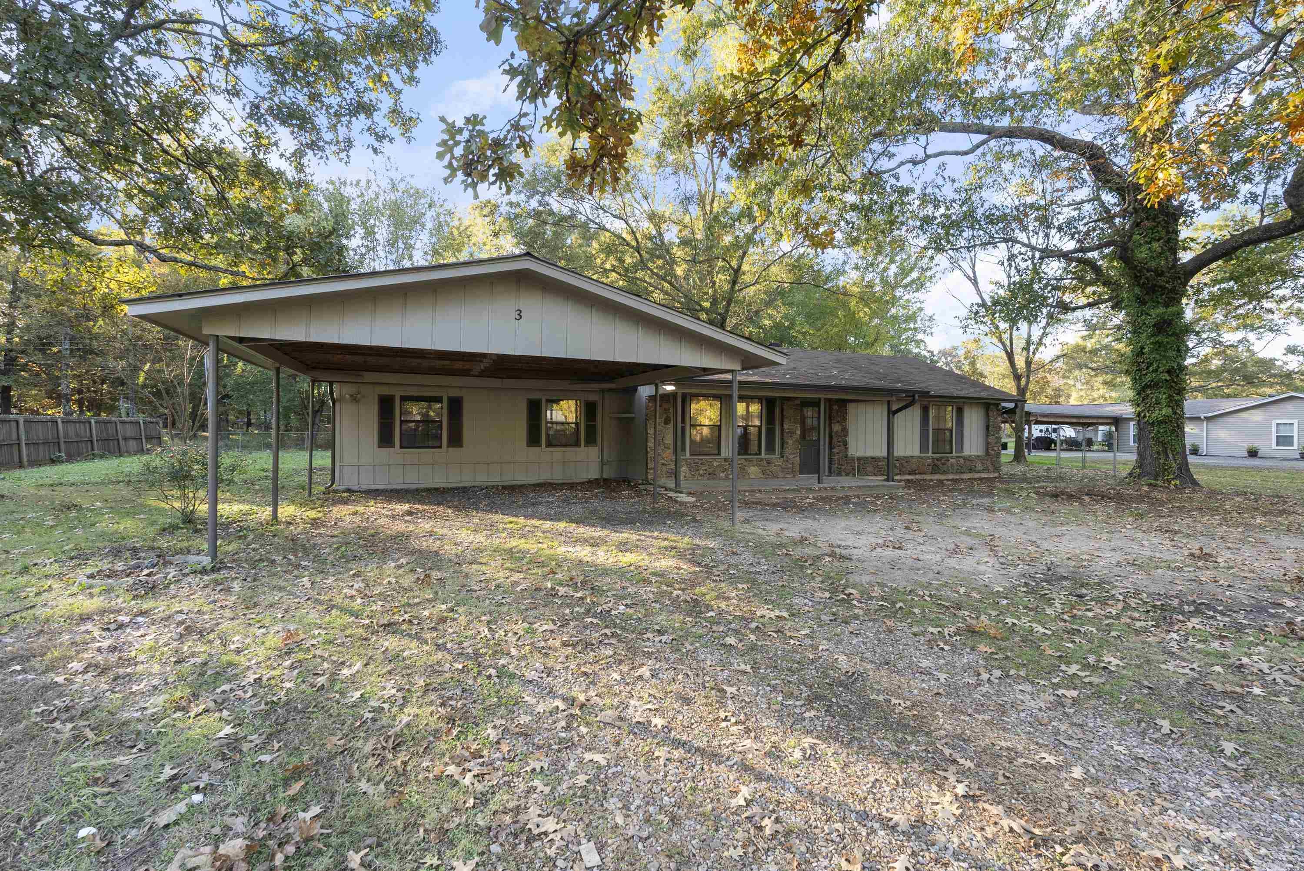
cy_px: 436
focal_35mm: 16
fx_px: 580
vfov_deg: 73.8
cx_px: 652
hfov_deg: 96.7
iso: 250
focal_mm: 16
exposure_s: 1/15
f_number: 9
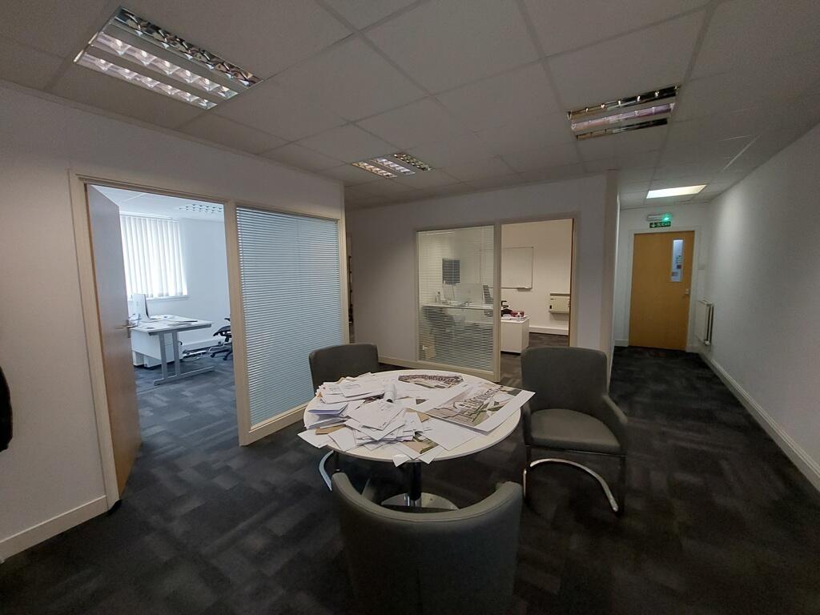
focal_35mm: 13
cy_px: 308
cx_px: 410
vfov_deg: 89.9
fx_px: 308
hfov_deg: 106.2
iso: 400
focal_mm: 1.74
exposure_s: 1/33
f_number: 2.2
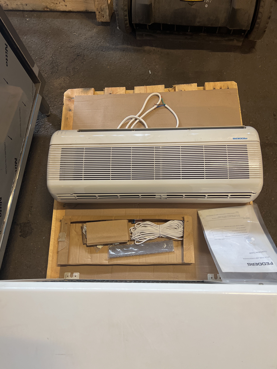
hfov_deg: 53.1
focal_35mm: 26
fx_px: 277
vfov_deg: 67.3
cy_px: 184
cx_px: 138
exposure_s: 1/50
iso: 160
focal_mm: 5.7
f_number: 1.5
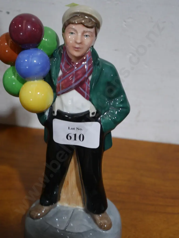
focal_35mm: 78
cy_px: 119
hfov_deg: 18.9
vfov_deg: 25.0
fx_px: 537
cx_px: 90
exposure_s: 1/100
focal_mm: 39
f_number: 5.6
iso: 1250
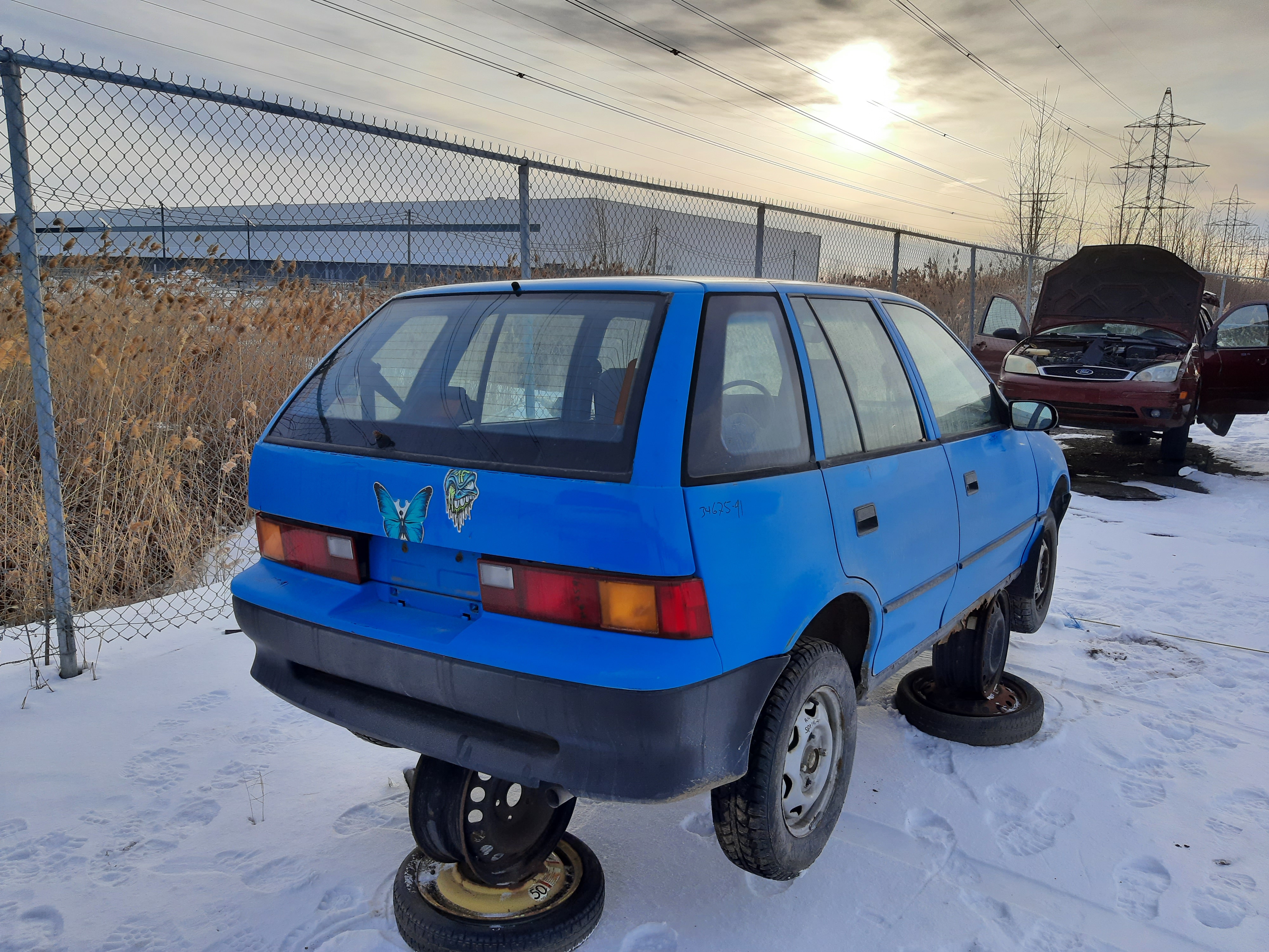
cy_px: 476
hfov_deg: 67.3
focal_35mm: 26
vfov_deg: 53.1
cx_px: 634
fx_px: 953
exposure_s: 1/1092
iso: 40
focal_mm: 3.92
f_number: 1.7
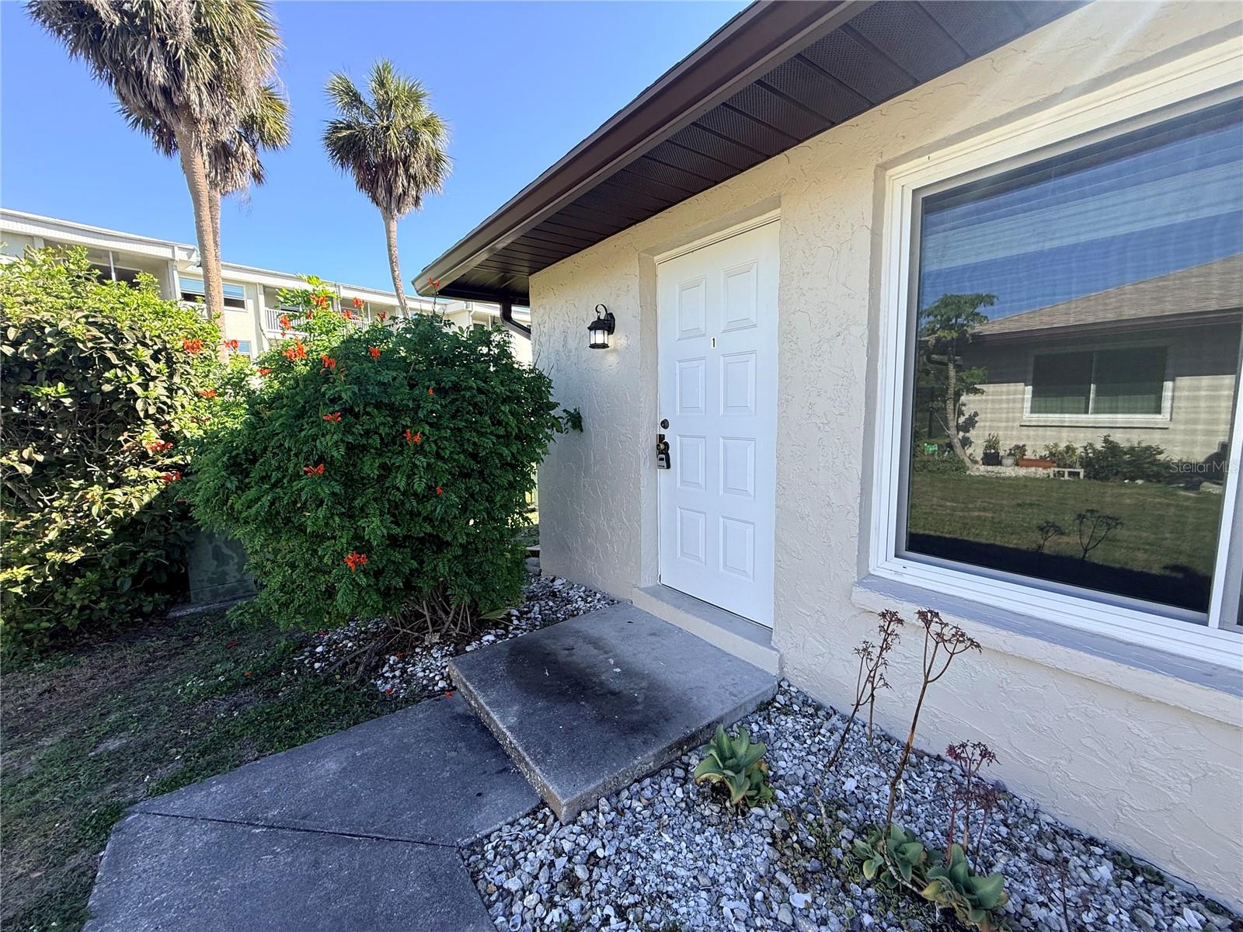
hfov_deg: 102.1
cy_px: 466
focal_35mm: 14
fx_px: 503
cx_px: 622
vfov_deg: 85.7
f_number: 2.2
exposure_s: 1/602
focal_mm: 2.22
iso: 64
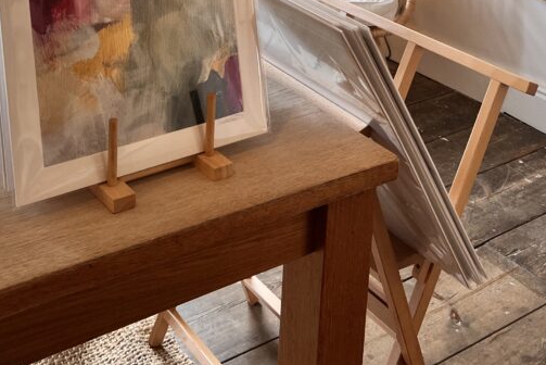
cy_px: -110
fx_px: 835
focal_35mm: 55
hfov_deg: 36.1
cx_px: 225
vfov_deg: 22.1
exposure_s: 1/100
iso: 64
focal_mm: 5.7
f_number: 1.5
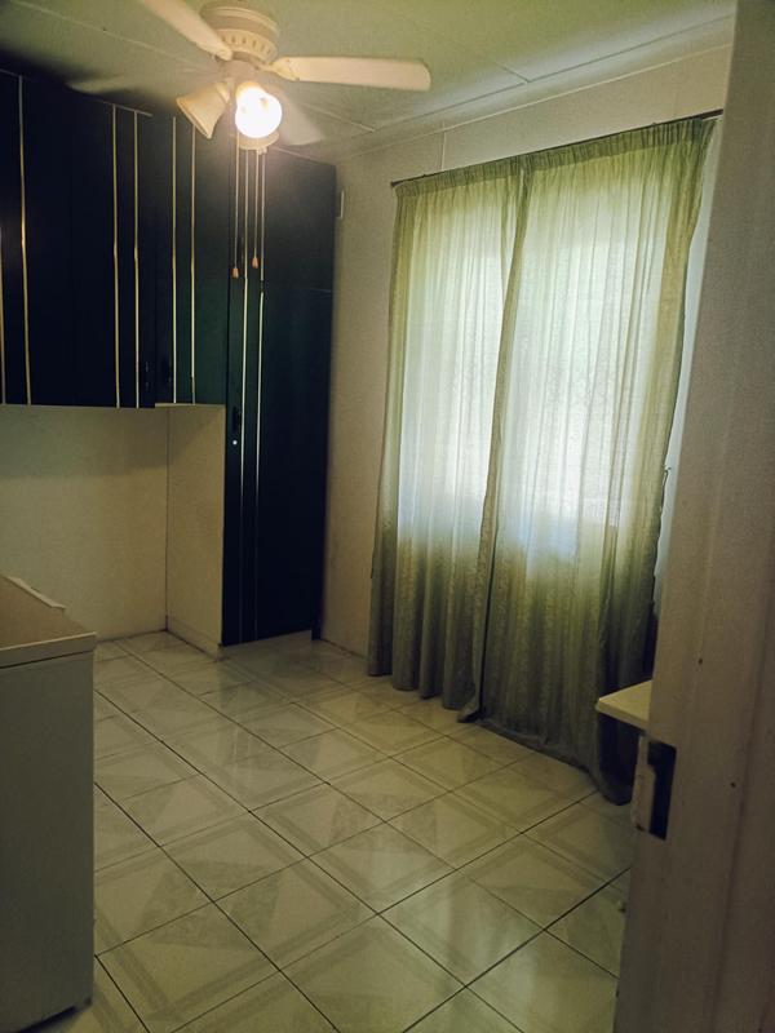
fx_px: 746
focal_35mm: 25
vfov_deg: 69.4
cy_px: 516
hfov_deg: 54.9
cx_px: 388
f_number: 1.7
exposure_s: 1/99.9
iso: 800
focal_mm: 4.7
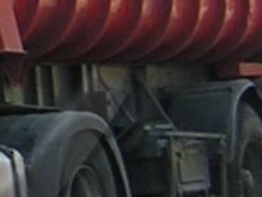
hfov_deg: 6.9
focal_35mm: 282
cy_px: -68
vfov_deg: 5.2
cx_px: -163
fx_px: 2134
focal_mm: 4.7
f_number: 2.6
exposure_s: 1/315
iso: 100
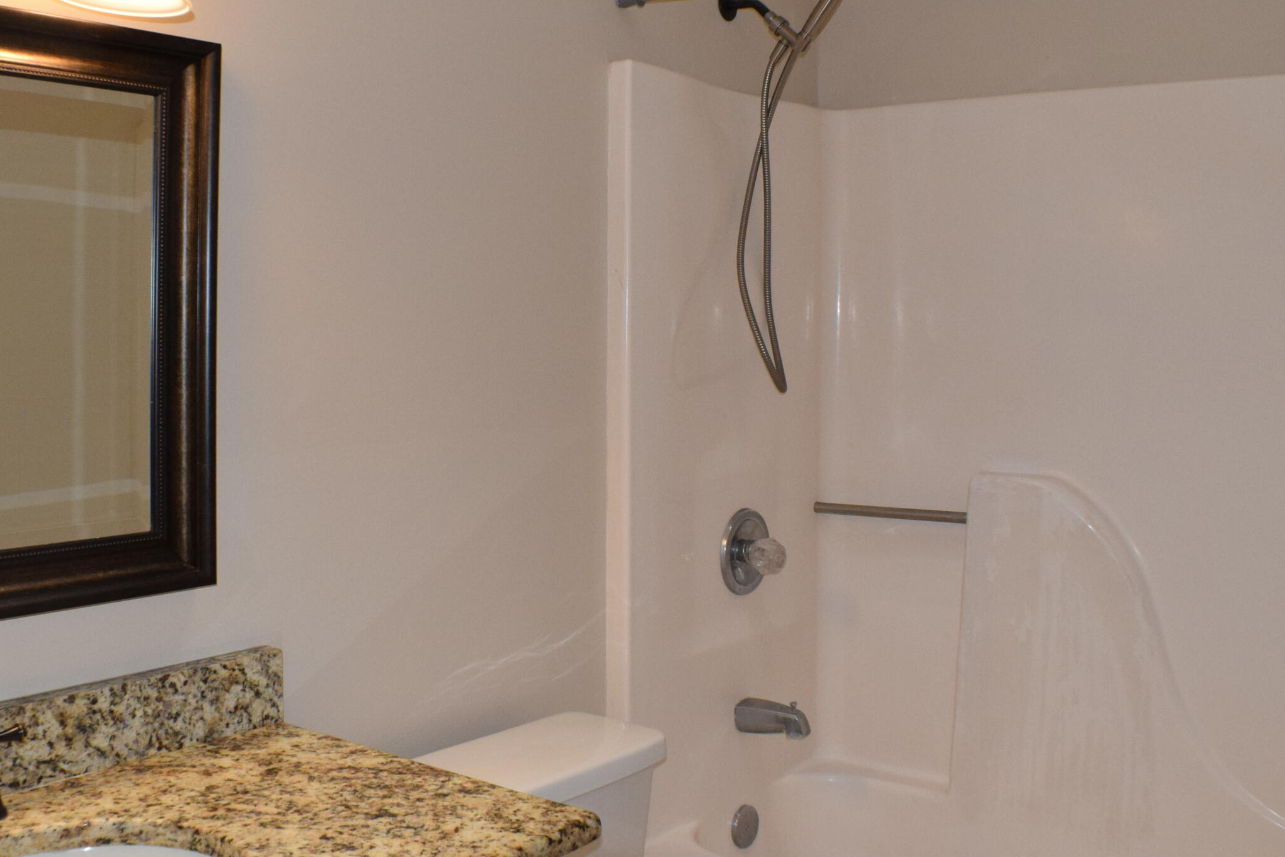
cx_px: 610
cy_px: 330
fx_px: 1811
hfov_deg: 39.1
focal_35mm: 51
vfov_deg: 26.5
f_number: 8
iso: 1600
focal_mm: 23
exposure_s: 1/200
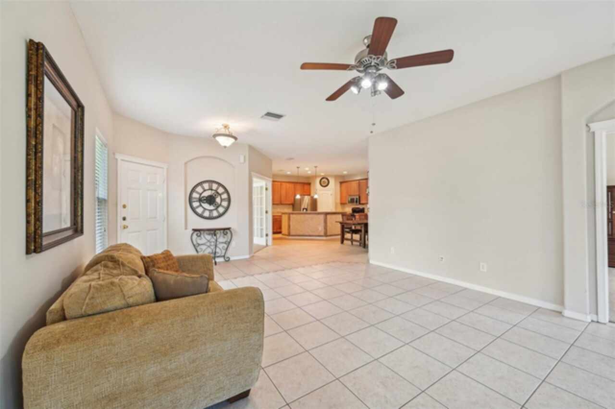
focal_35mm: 14
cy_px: 204
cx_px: 308
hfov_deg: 104.3
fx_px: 239
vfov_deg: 81.1
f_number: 8
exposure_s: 1/8
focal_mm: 14
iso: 400
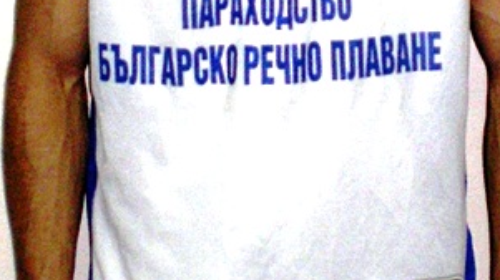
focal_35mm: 77
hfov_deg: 27.5
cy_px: -108
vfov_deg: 14.8
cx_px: 279
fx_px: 1020
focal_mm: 6.3
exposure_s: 1/30
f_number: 3.1
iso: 400
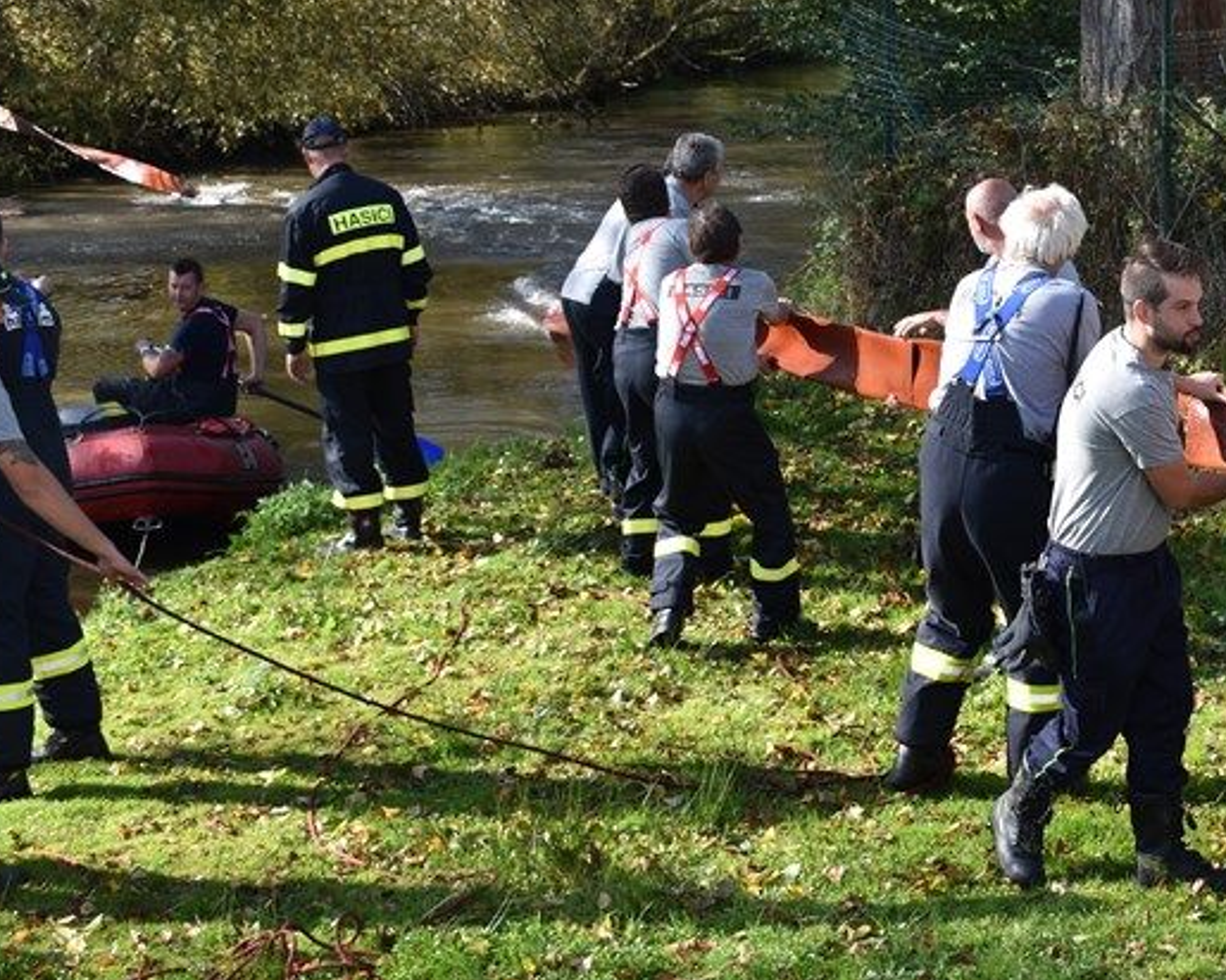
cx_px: 1031
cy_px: 384
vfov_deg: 18.3
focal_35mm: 84
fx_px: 3048
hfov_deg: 22.3
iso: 100
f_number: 6.3
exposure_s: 1/160
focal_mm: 30
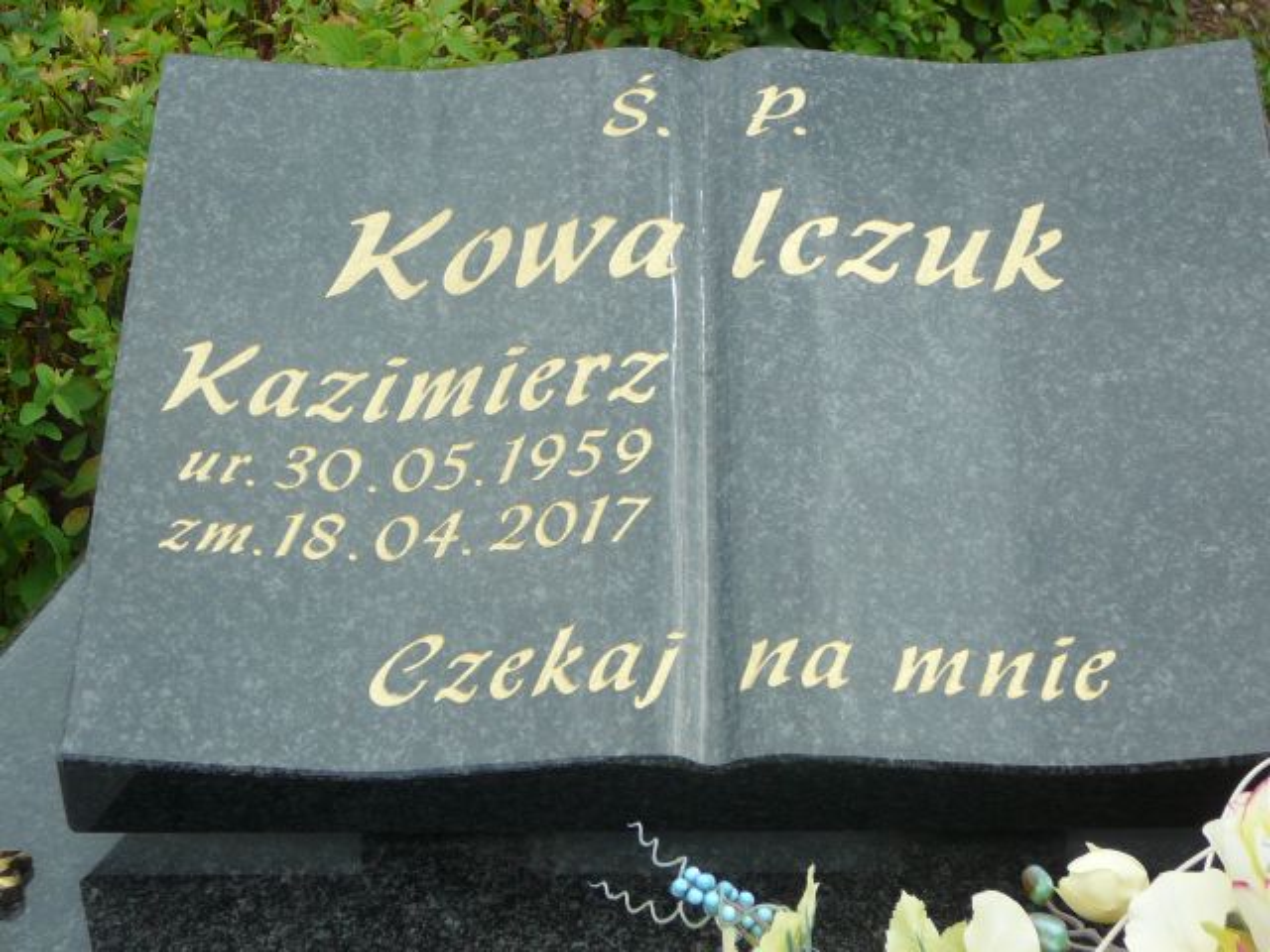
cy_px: 476
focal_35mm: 65
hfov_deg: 29.8
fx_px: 2385
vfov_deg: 22.6
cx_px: 635
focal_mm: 9.7
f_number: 3.6
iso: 80
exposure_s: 1/400
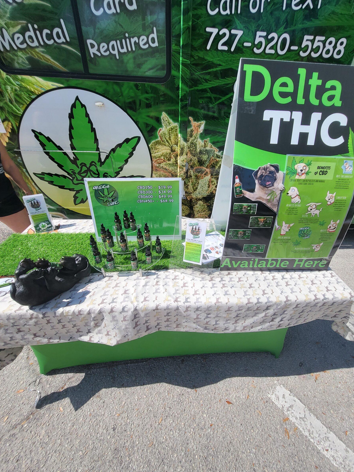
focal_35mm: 14
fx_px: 191
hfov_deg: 85.6
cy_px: 236
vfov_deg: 102.1
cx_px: 189
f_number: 2.2
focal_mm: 1.74
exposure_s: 1/1235
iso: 32
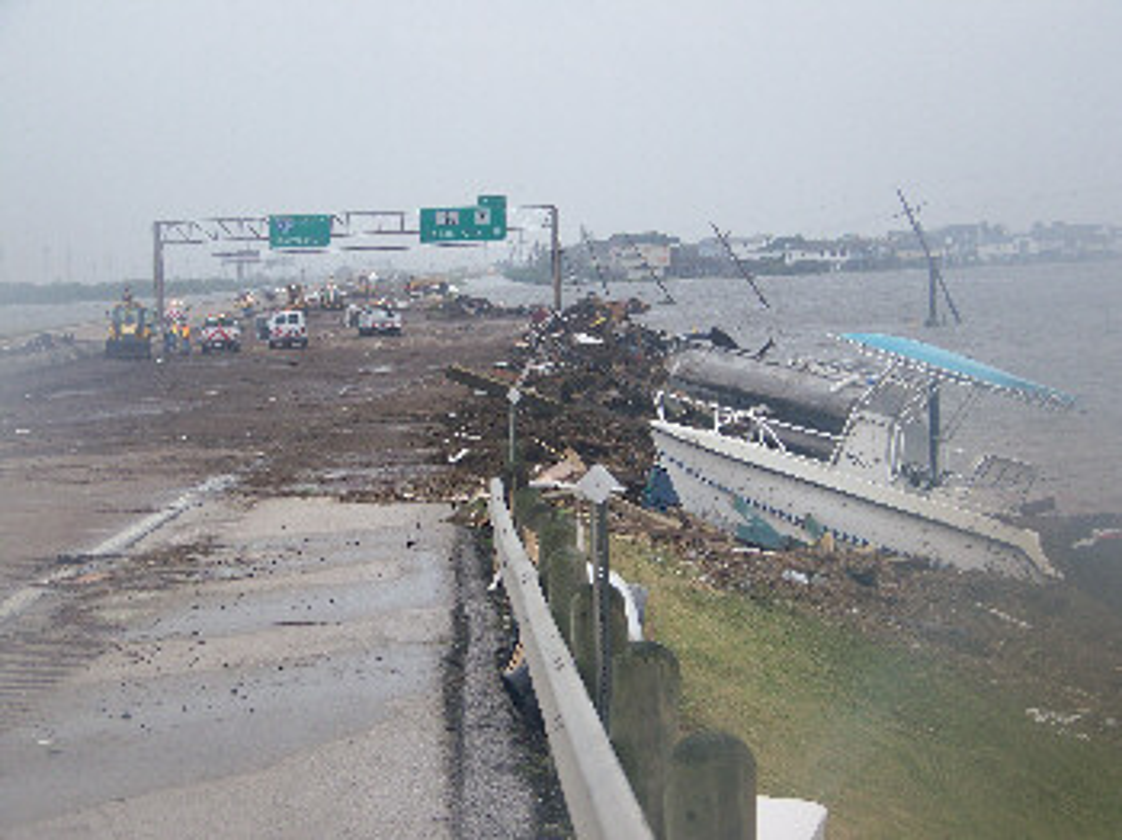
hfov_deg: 22.5
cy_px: 420
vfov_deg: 17.0
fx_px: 2818
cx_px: 561
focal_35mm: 87
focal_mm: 14.6
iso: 64
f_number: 3.2
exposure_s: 1/200
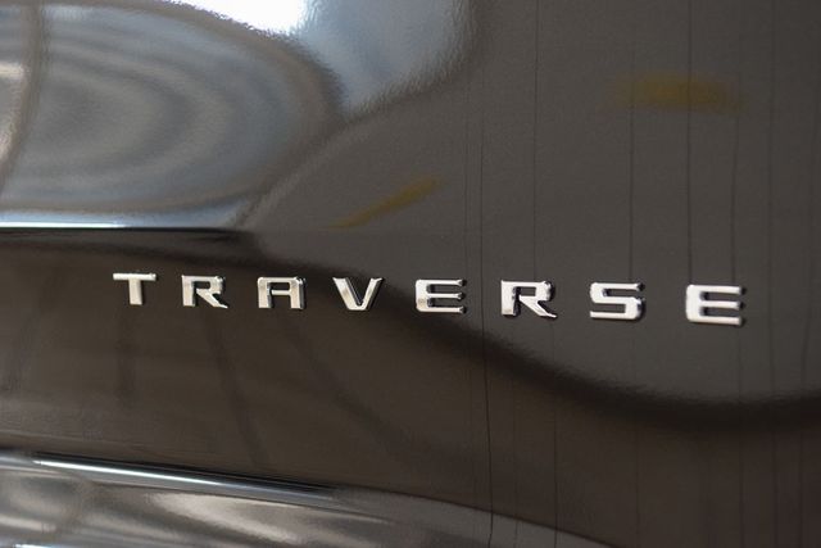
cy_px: 274
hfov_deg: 19.5
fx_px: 2395
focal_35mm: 105
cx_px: 410
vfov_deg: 13.0
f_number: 4.5
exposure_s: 1/30
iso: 1600
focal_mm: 70
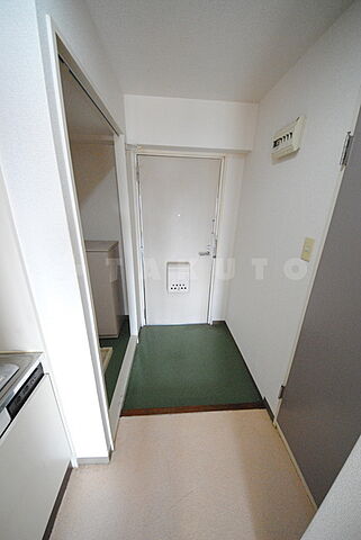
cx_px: 180
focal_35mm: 12
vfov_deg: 112.6
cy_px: 270
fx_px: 180
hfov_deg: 90.1
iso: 1600
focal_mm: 8
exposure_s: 1/40
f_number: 4.5
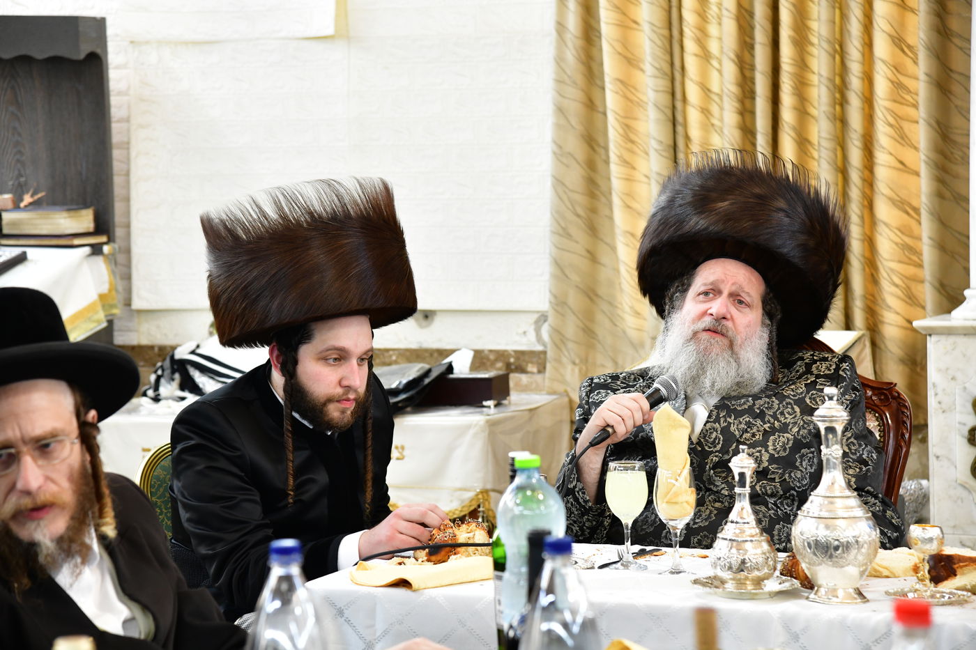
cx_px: 488
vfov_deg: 13.7
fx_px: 2711
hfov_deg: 20.4
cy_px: 325
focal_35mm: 100
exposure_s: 1/100
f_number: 5.6
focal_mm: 100
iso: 2500
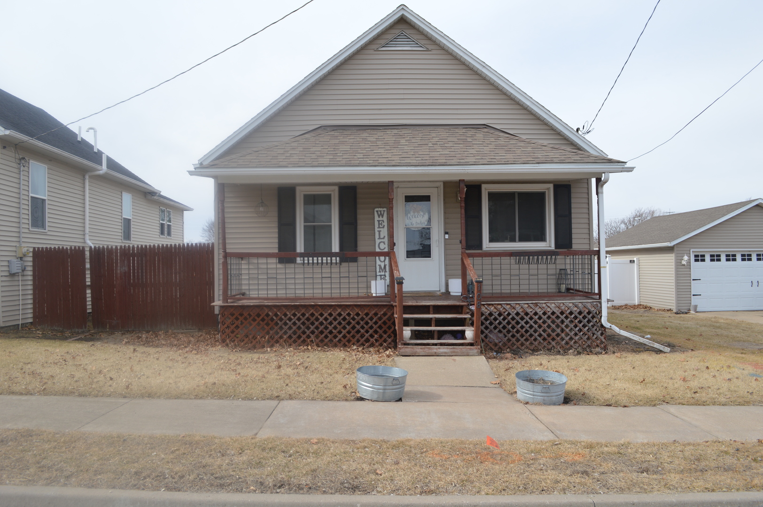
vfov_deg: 47.9
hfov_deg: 67.4
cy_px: 254
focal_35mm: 27
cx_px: 382
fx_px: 572
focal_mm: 18
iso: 100
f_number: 7.1
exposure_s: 1/200
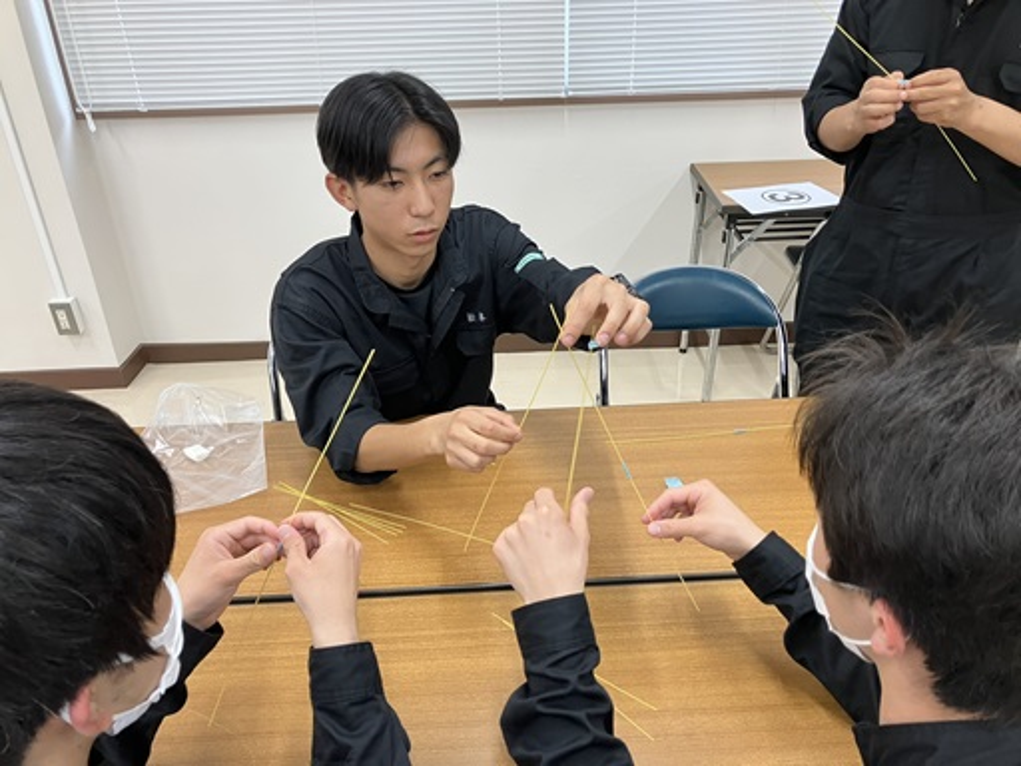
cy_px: 383
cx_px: 510
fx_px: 826
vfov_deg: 49.7
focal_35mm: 28
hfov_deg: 63.4
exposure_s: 1/50
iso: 64
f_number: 1.8
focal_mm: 3.99
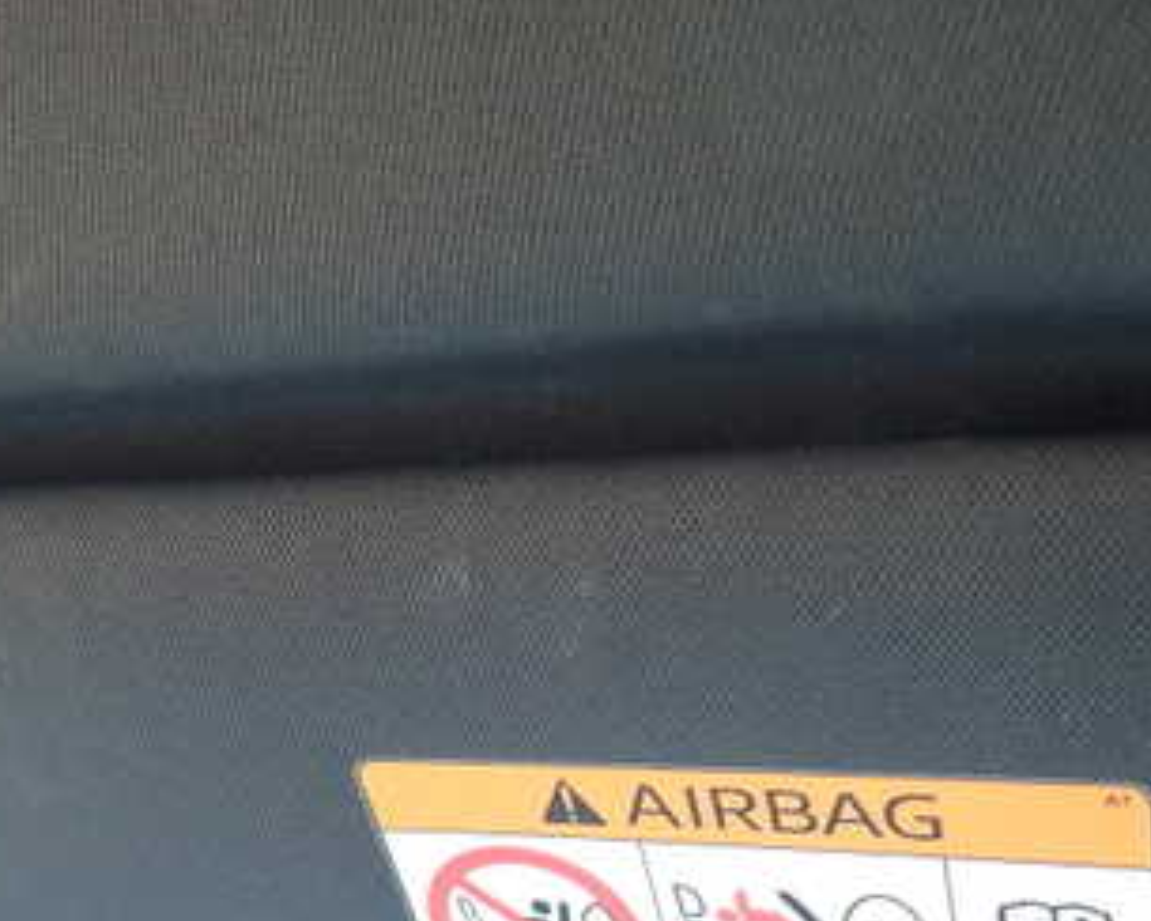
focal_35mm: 48
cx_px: 536
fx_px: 1635
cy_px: 691
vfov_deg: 30.9
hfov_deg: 38.8
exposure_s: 1/60
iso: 200
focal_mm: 4.5
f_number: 2
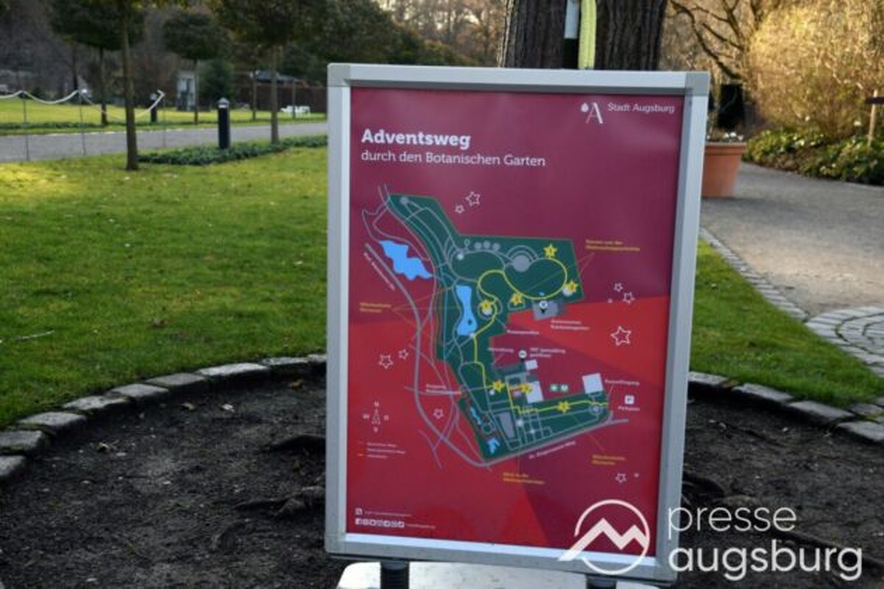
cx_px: 442
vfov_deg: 28.1
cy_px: 294
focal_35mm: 48
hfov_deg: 41.1
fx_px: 1179
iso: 500
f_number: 7.1
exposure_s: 1/250
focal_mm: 32
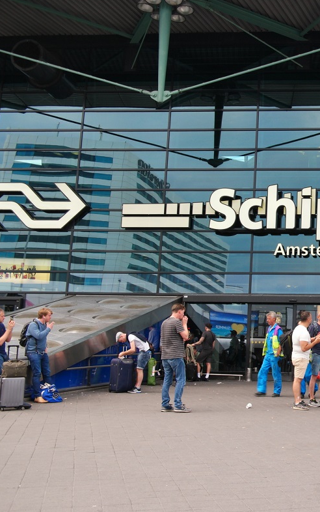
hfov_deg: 25.5
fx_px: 656
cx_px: 346
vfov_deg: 42.6
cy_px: 254
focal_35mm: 47
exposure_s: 1/40
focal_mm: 20
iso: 400
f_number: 5.6
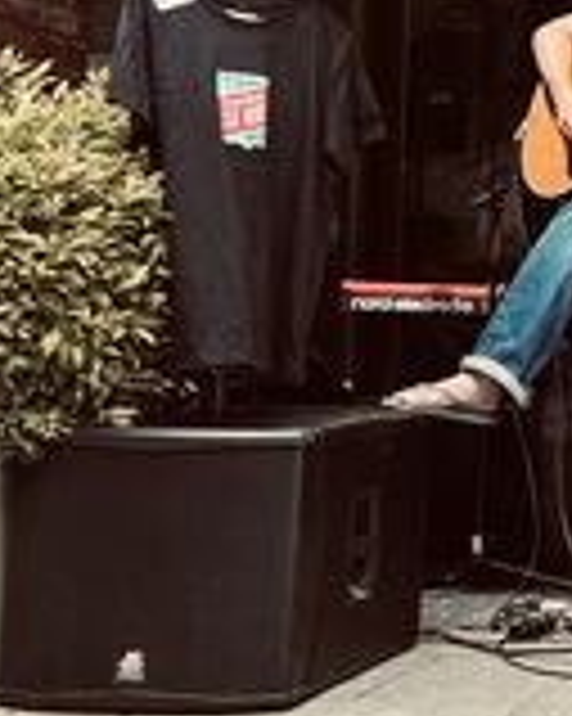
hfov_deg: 13.7
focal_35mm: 90
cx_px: 1239
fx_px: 1906
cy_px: 158
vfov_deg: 21.1
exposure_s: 1/401
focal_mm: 5.7
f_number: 1.5
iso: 50
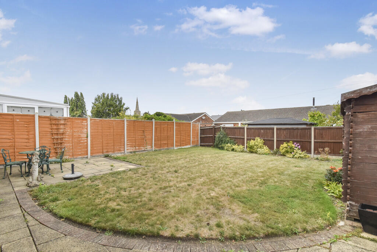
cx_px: 188
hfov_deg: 95.0
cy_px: 126
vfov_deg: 72.1
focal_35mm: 16
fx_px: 173
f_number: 10
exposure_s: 1/400
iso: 400
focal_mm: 11
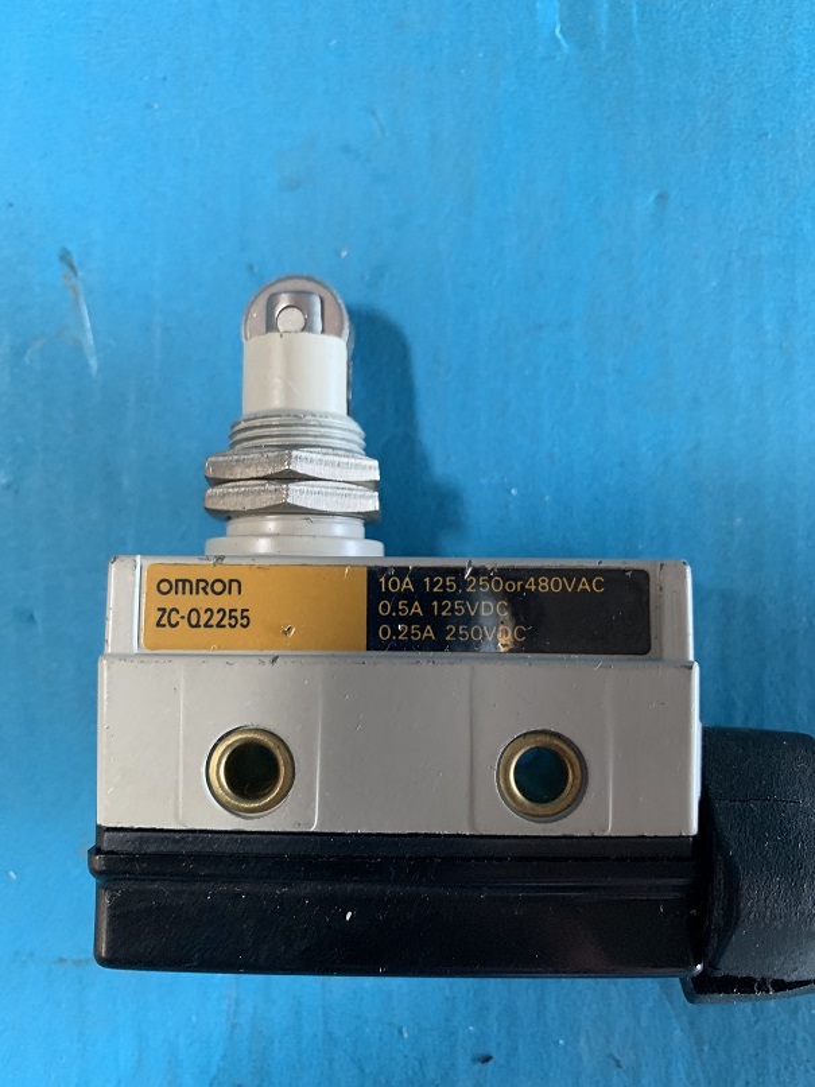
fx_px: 816
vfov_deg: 67.3
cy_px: 544
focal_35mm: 26
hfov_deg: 53.1
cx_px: 408
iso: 400
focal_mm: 4.25
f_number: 1.8
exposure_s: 1/57
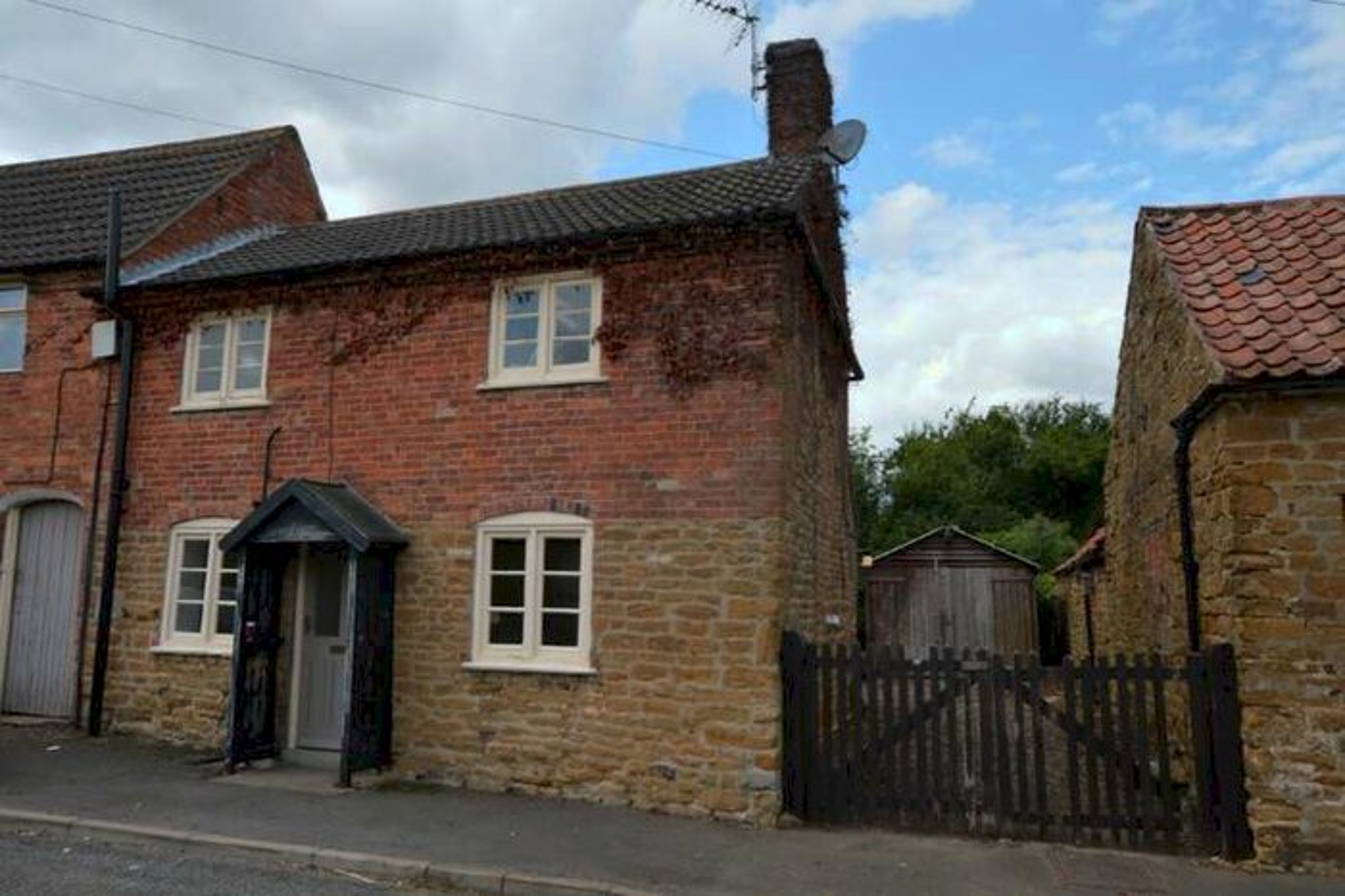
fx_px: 840
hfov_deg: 77.3
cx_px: 672
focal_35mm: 22
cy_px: 448
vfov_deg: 56.1
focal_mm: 15
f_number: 8
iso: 100
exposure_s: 1/250
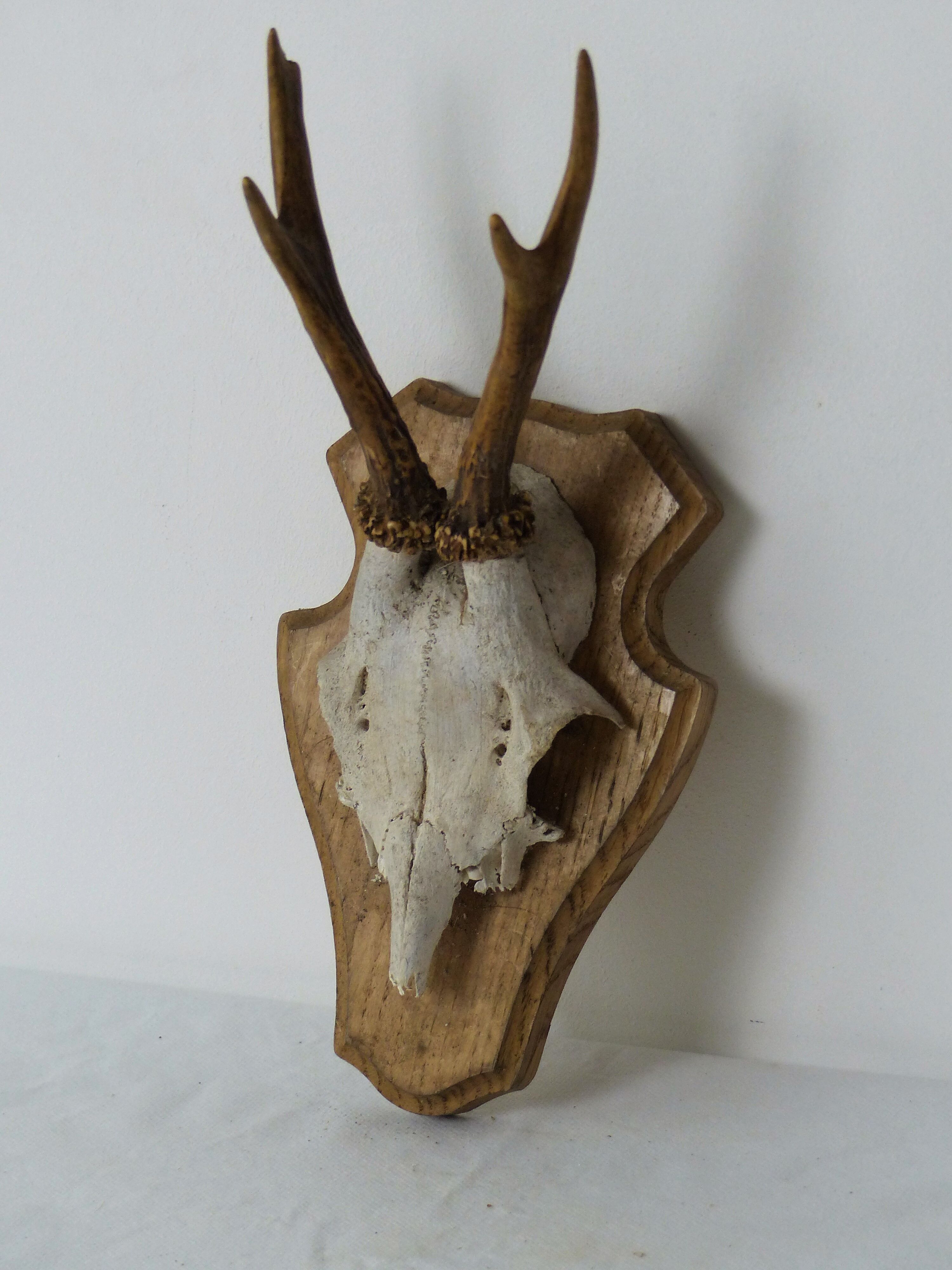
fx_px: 5280
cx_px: 476
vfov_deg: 13.7
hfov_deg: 10.3
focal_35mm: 144
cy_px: 635
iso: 200
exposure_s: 1/80
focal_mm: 23.5
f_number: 2.8
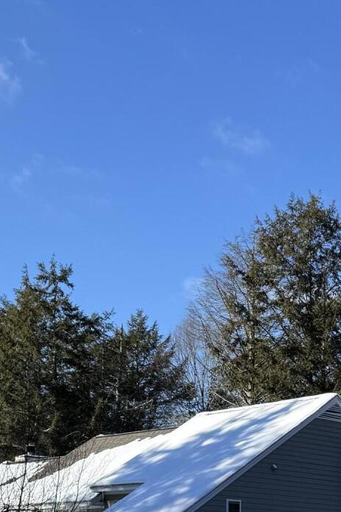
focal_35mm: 72
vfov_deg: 25.4
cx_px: 370
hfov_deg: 18.3
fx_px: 1023
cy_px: 602
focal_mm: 6.76
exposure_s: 1/2415
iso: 80
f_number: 1.78
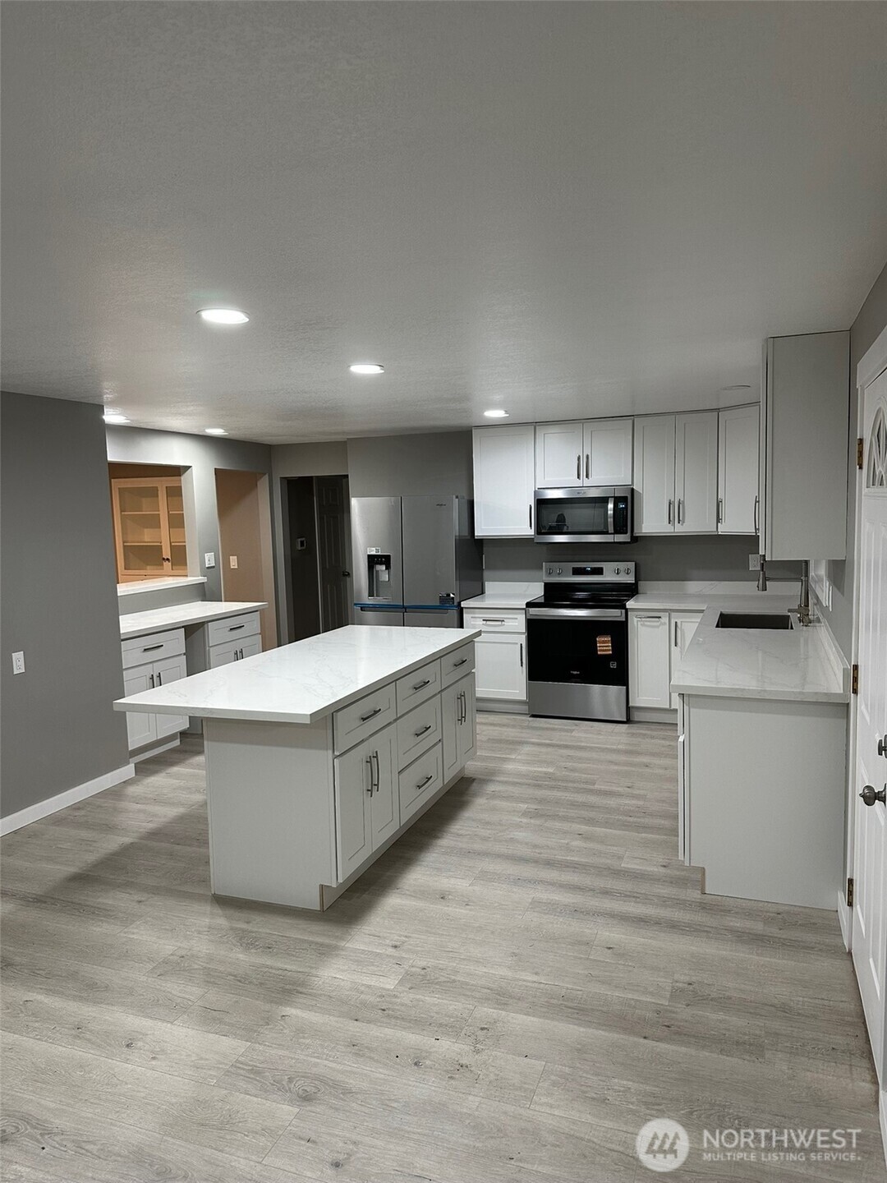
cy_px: 592
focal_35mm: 24
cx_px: 444
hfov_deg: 56.8
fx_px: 820
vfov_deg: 71.6
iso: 160
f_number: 1.78
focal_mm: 6.86
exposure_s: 1/60
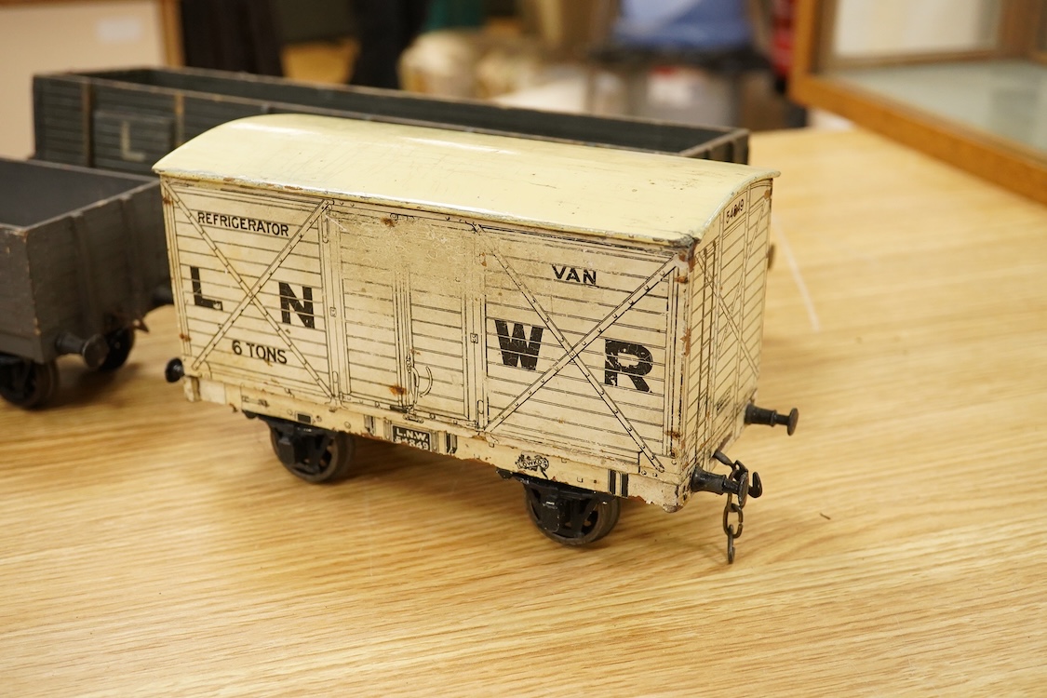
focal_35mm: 45
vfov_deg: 29.9
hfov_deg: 43.6
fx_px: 1309
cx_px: 524
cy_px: 349
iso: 2500
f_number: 8
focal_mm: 30
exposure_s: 1/160
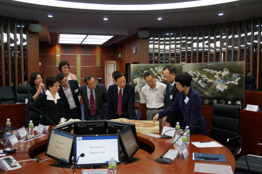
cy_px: 87
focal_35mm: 33
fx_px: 240
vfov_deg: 39.9
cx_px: 131
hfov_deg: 57.3
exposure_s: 1/160
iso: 1600
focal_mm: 22
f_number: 4
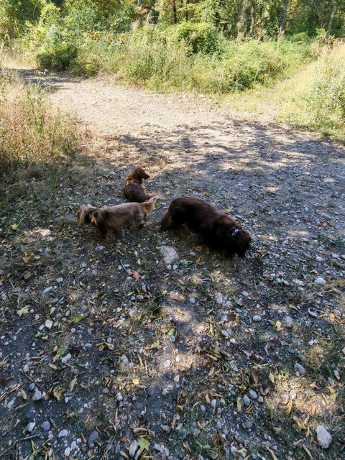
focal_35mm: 20
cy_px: 188
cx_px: 157
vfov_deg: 80.9
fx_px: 266
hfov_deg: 65.9
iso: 50
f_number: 2.2
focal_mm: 1.96
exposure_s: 1/420
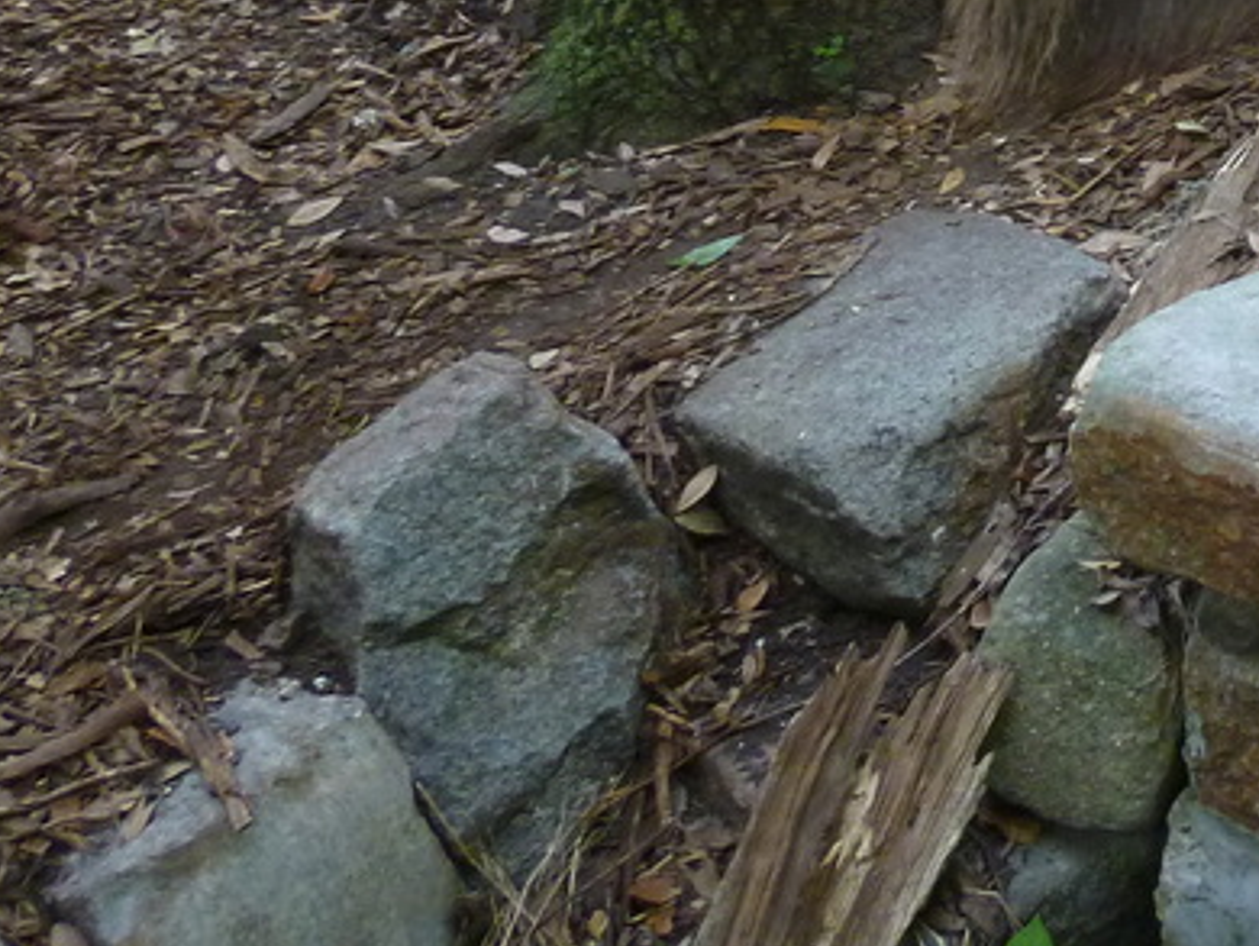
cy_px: -578
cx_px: 1921
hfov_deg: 20.3
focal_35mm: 82
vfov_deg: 16.1
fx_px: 2984
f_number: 3.3
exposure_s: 1/60
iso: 200
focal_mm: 4.5
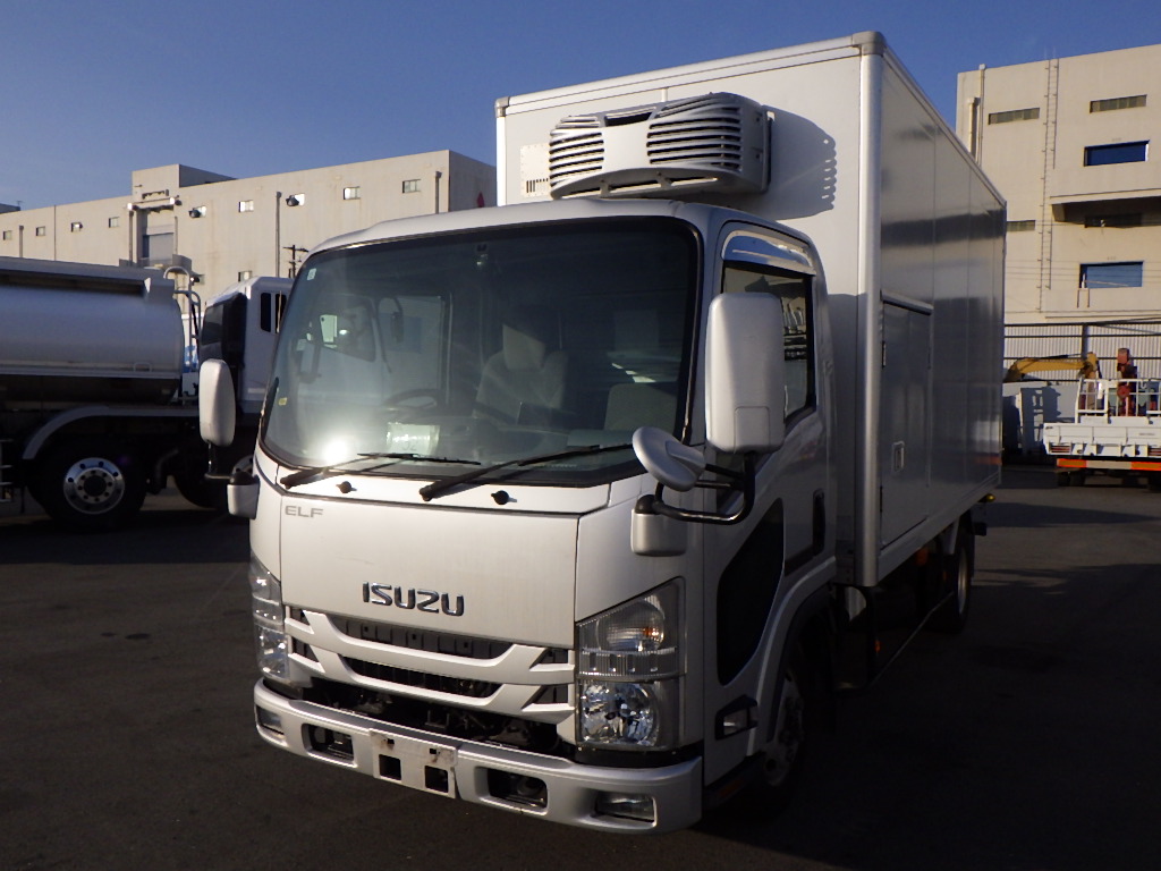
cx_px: 580
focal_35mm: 28
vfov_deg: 49.7
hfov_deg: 63.4
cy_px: 436
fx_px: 939
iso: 250
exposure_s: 1/2500
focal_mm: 5
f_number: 4.2
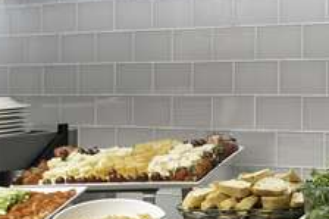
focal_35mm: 160
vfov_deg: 8.6
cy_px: 151
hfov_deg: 11.9
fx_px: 1461
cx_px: 571
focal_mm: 35
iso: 50
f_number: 11
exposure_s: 1
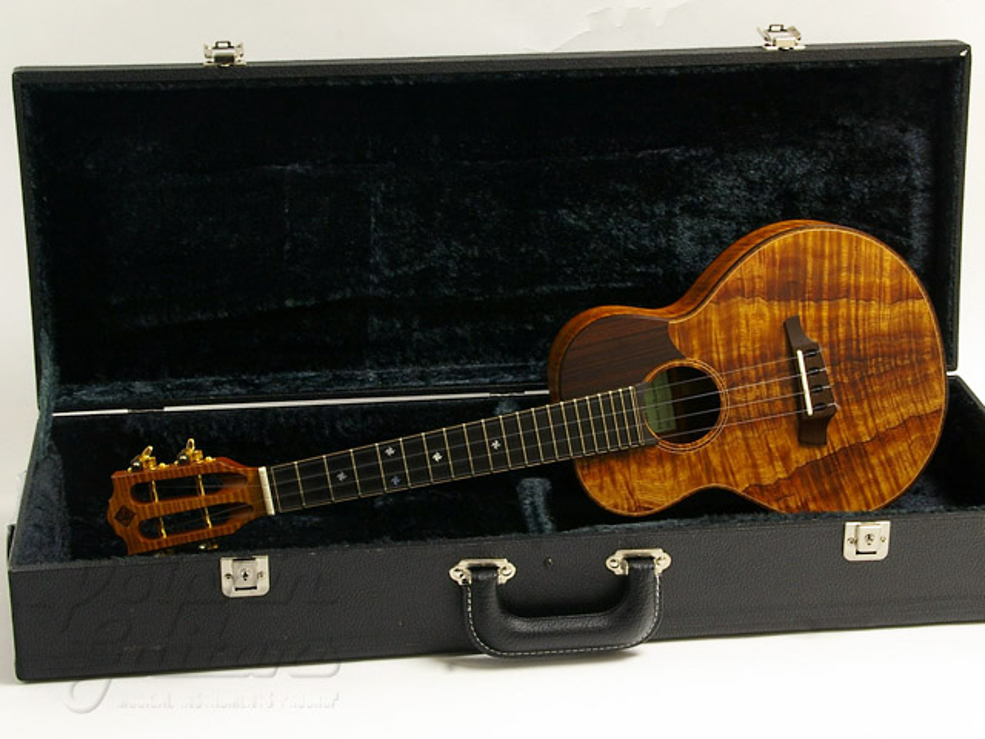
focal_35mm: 60
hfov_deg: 32.2
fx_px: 1707
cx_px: 492
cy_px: 370
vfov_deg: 24.4
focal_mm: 40
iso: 200
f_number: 16
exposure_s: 3
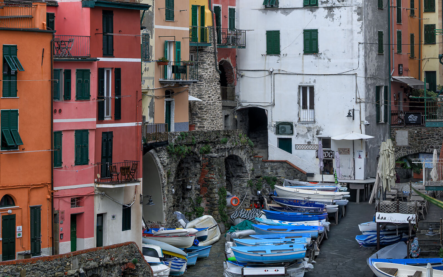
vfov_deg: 12.0
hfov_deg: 19.3
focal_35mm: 108
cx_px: 222
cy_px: -15
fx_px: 1304
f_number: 5.6
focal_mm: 70
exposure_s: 1/125
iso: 72
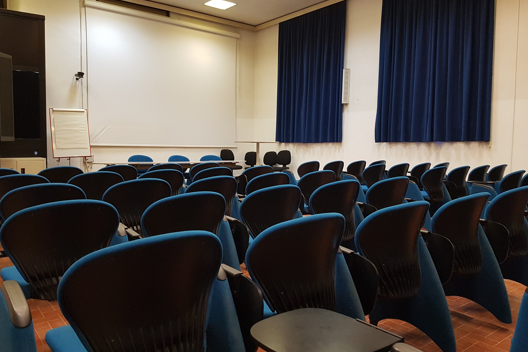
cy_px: 156
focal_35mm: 28
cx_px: 265
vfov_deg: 46.3
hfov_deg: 65.5
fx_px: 411
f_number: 1.7
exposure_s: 1/25
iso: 250
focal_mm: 4.2
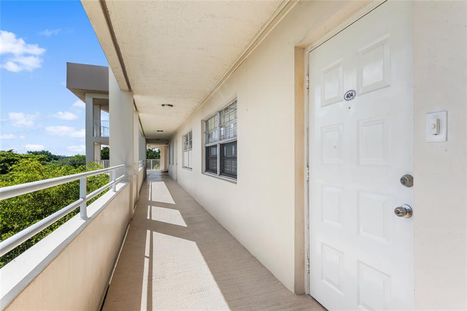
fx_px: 259
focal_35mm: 20
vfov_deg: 61.9
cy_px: 156
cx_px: 234
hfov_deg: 84.0
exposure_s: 1/125
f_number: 13
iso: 100
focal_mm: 20
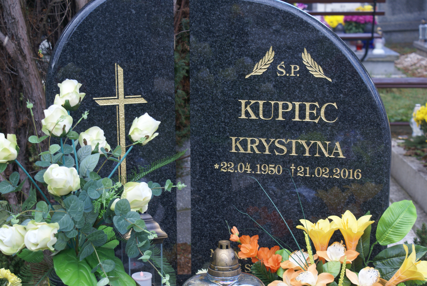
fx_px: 891
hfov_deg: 27.0
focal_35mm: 75
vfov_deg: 18.2
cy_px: 143
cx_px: 214
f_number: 5.6
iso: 160
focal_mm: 50
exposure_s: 1/80
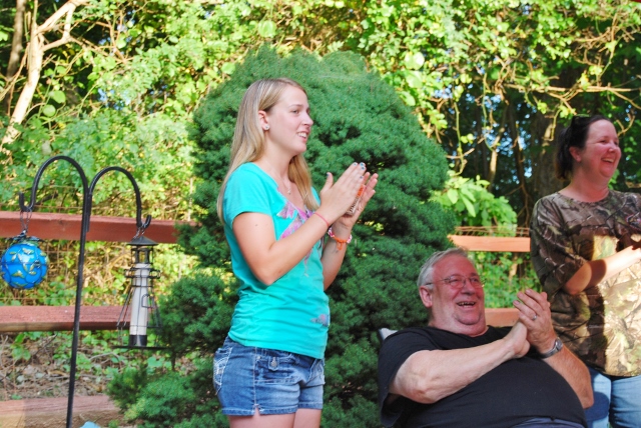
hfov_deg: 24.6
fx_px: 1470
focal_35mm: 82
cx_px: 320
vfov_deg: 16.6
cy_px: 214
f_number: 5.6
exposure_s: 1/50
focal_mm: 55
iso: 200
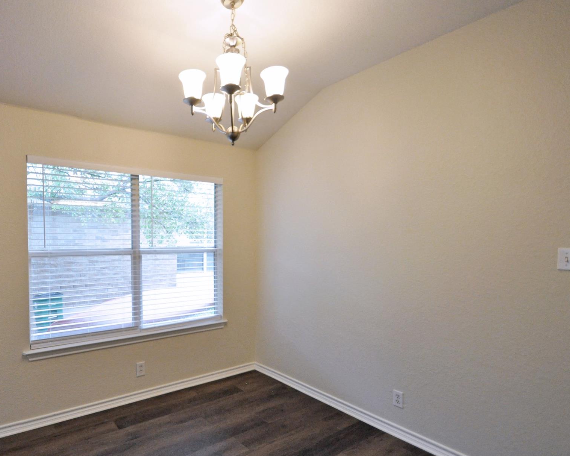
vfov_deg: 70.7
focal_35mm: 19
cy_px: 243
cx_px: 214
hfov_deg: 81.8
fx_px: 320
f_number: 4
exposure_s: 1/160
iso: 1250
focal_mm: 10
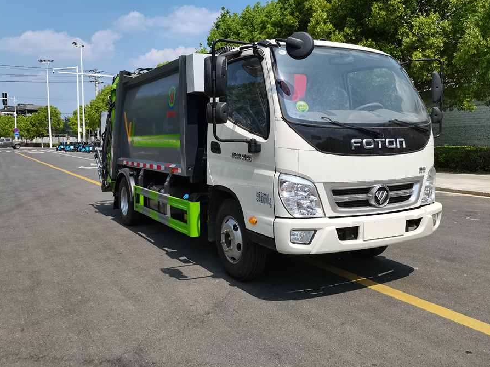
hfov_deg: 56.8
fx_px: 453
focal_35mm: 32
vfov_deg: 44.0
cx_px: 255
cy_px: 151
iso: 50
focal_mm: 5.58
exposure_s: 1/1460
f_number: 1.8
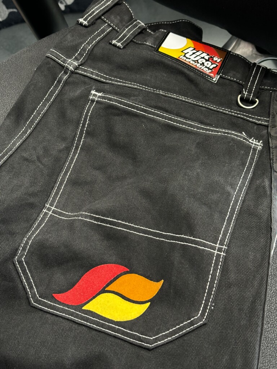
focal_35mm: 52
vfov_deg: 36.8
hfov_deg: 28.0
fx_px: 555
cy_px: 184
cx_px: 138
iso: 320
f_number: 1.6
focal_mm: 5.96
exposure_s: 1/33
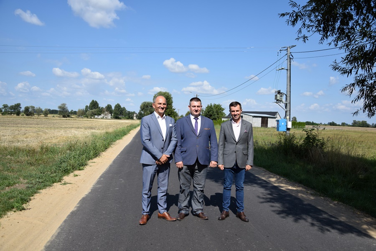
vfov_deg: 41.7
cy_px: 126
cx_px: 188
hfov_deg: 59.5
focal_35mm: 32
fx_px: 329
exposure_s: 1/1600
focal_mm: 21
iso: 160
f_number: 4.5
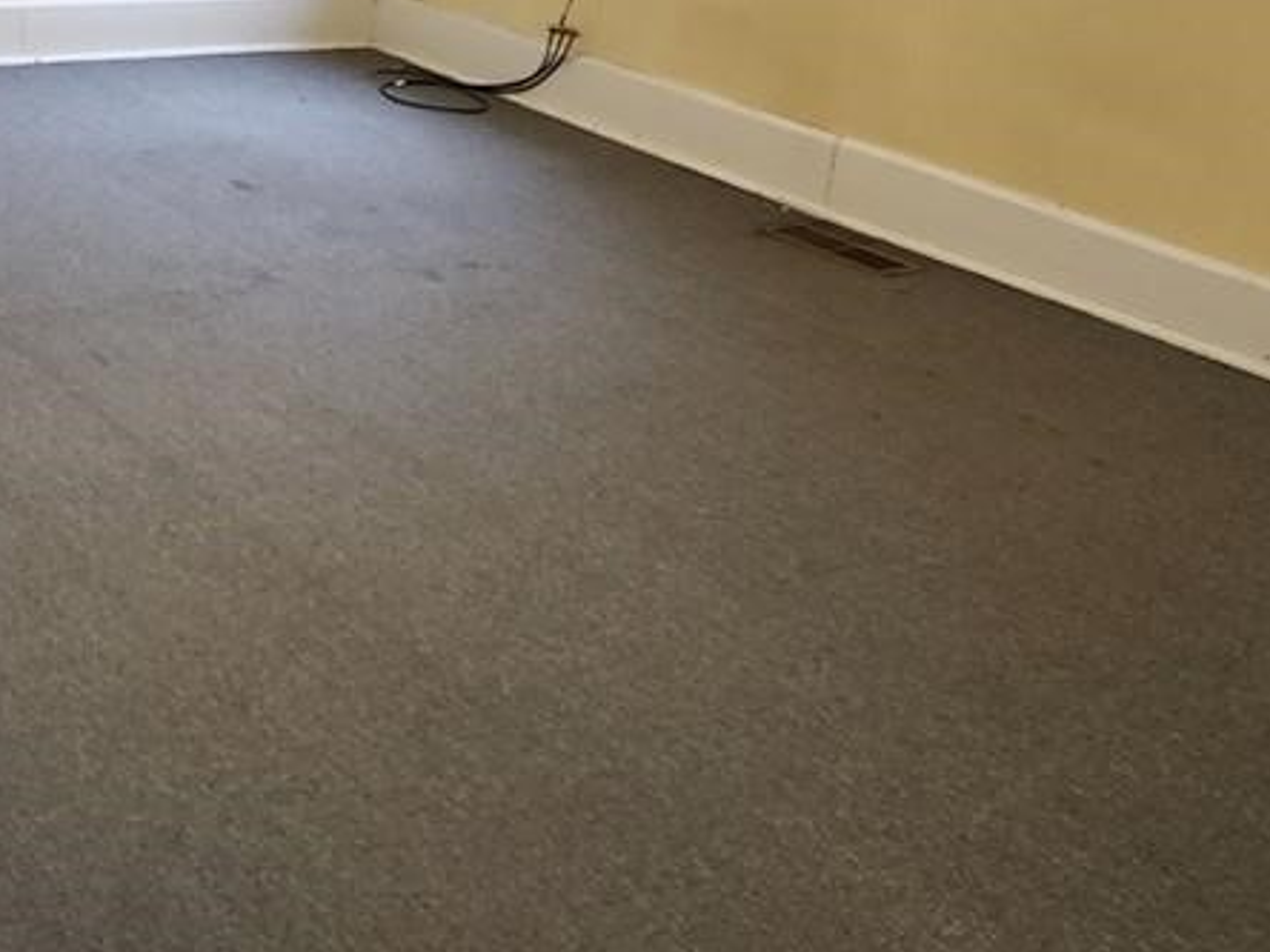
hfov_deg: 34.3
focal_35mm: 53
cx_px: 149
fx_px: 1944
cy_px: -94
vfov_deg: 25.5
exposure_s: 1/60.2
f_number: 1.8
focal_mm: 6.4
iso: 80
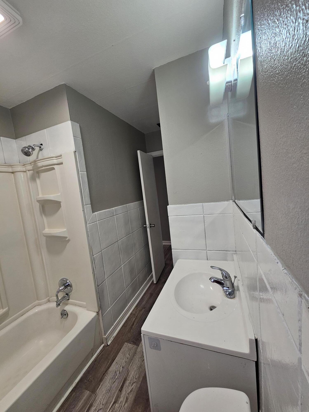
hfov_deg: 89.9
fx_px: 155
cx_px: 154
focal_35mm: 13
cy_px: 206
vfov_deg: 106.2
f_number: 2.2
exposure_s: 1/60
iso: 125
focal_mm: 2.2
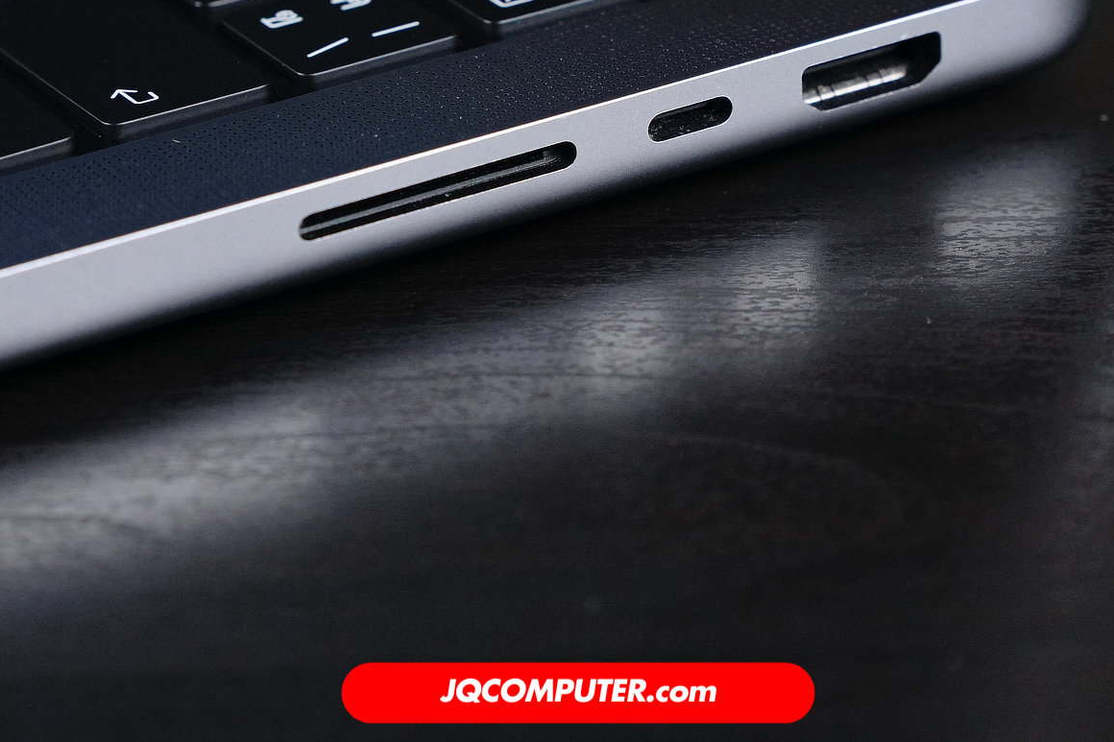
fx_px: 5600
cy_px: 104
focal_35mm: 181
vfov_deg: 7.6
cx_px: 577
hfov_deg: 11.4
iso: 1000
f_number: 5
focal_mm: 70
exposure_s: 1/80
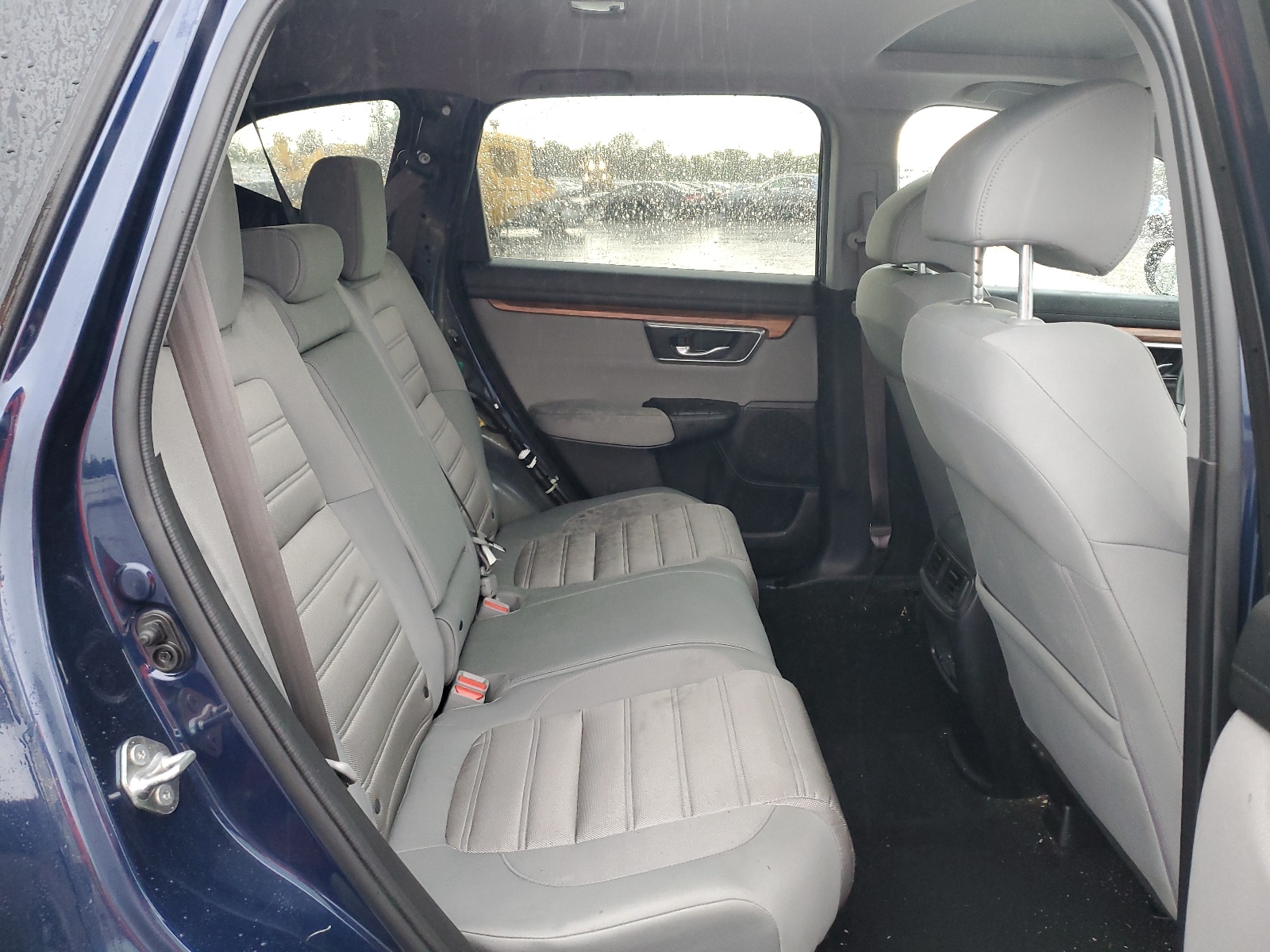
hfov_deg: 67.3
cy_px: 476
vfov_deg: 53.1
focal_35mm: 26
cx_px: 635
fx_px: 954
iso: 201
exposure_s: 1/60.2
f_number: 1.5
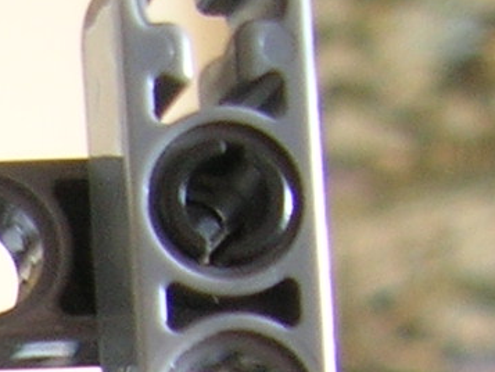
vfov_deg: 5.8
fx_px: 3533
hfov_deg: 7.4
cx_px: -745
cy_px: 944
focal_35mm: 247
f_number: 2.9
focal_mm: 5.7
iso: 61
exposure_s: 1/3.8
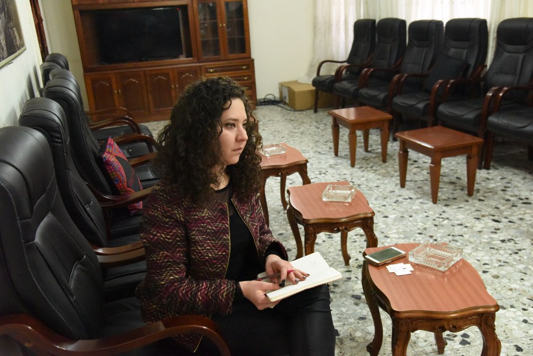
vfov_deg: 35.1
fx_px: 563
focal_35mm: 38
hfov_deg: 50.7
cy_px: 178
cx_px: 266
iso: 12800
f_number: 5.6
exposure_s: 1/125
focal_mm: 38
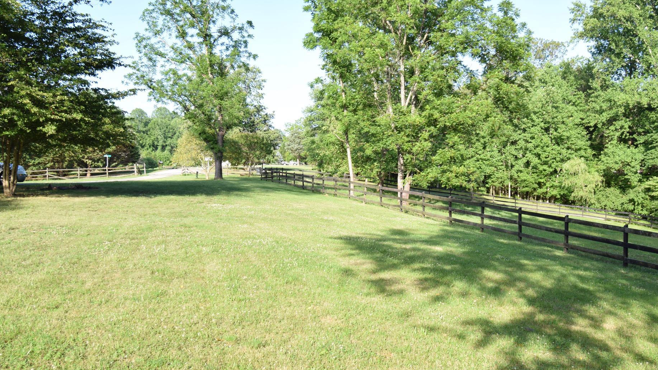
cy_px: 191
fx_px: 611
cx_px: 361
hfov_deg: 56.5
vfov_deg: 33.7
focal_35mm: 35
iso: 100
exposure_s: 1/50
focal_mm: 20
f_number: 8
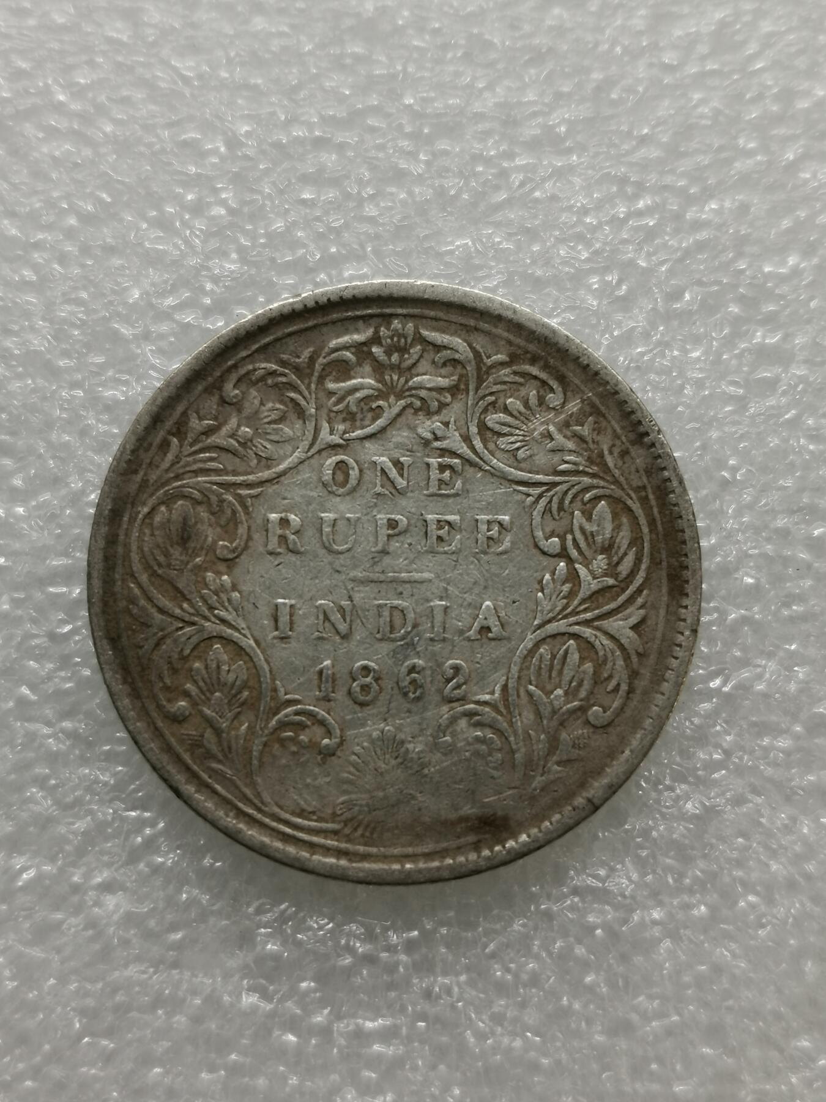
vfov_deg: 34.3
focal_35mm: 56
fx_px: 1782
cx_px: 413
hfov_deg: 26.1
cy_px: 551
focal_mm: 5.56
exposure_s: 1/118
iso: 50
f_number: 1.6
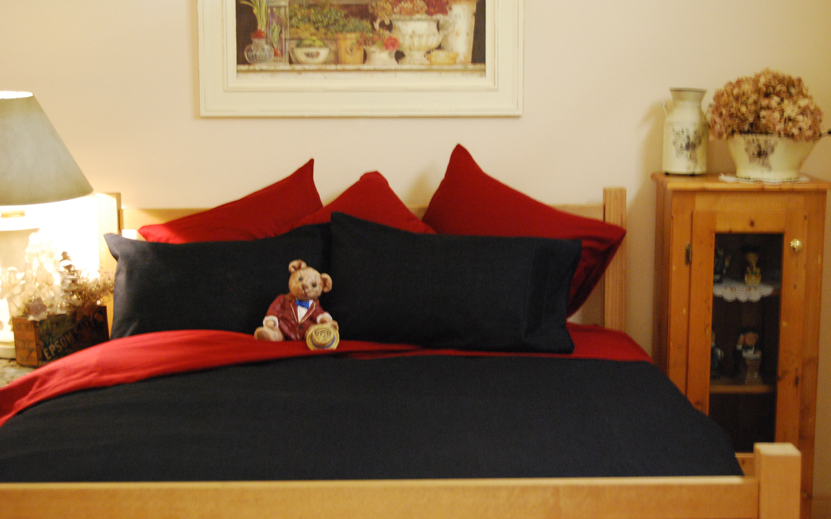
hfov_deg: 33.0
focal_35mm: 62
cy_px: 250
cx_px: 414
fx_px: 1404
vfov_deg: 21.0
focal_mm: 40
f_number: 5
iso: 1600
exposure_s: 1/5
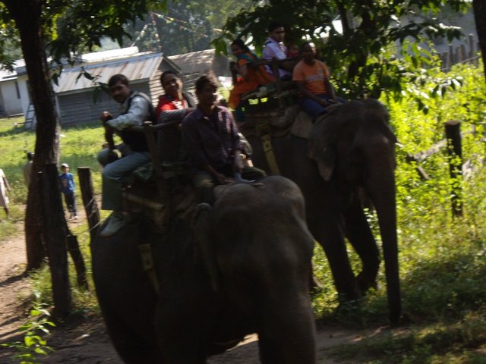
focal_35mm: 114
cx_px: 243
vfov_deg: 13.0
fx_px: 1601
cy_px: 182
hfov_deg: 17.3
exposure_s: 1/160
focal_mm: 18.6
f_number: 5.2
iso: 100
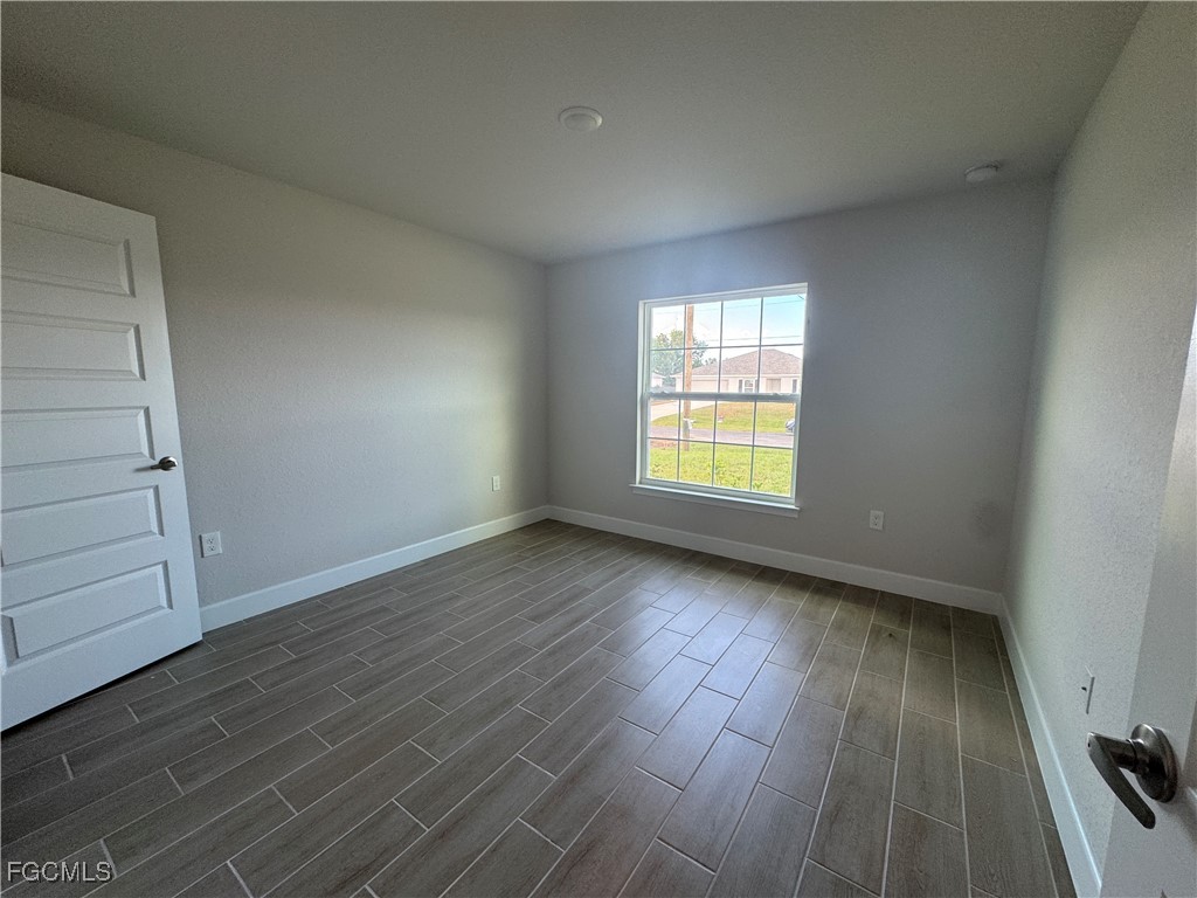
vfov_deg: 85.7
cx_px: 598
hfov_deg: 102.1
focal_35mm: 14
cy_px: 449
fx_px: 484
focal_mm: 2.22
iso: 100
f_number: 2.2
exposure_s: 1/120
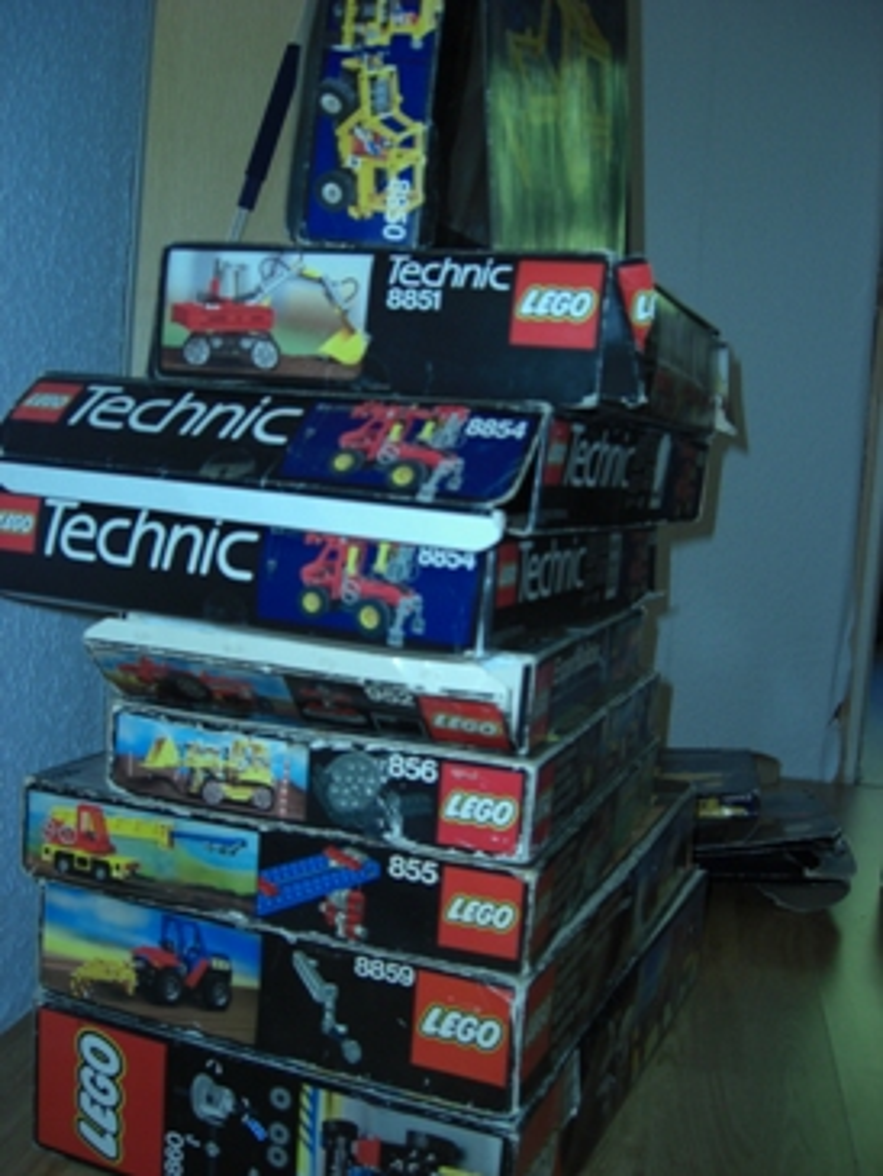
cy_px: 588
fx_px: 1292
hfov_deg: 37.7
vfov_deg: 49.0
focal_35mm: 38
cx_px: 442
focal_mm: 7.9
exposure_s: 1/60
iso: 200
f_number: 2.8
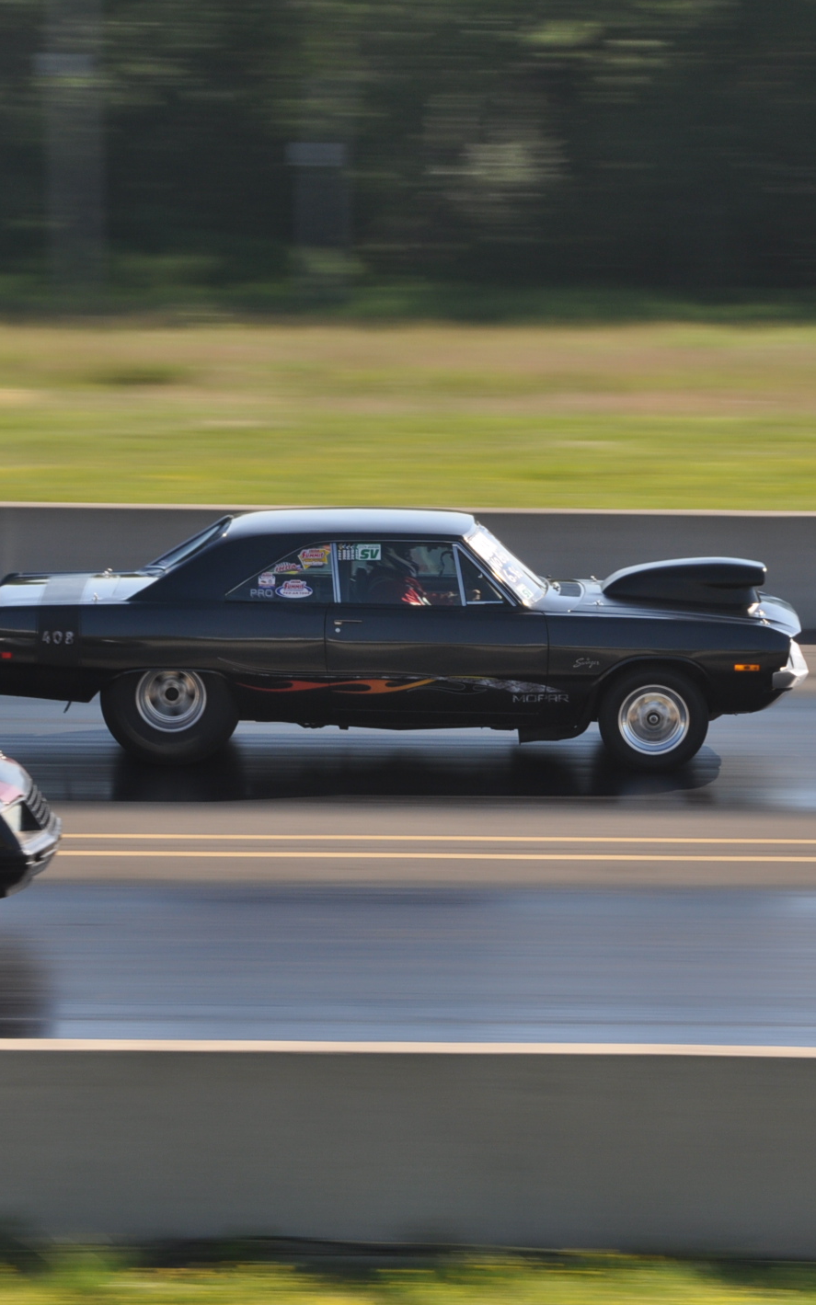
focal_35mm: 180
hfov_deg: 7.3
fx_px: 6404
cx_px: 467
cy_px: 651
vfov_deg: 11.6
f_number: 14
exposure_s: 1/125
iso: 200
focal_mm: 78
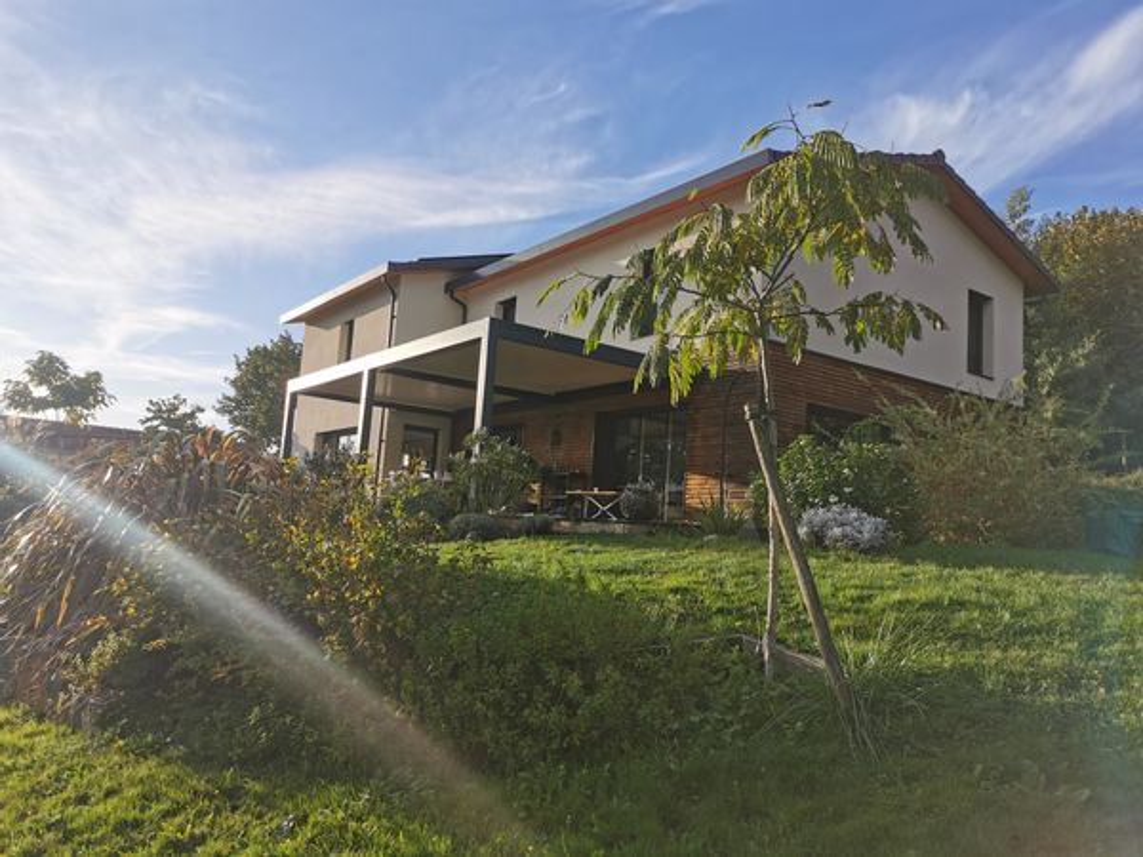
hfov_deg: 65.3
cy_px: 428
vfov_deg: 51.4
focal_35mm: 27
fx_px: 892
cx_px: 572
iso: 50
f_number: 1.8
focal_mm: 5.58
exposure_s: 1/2525
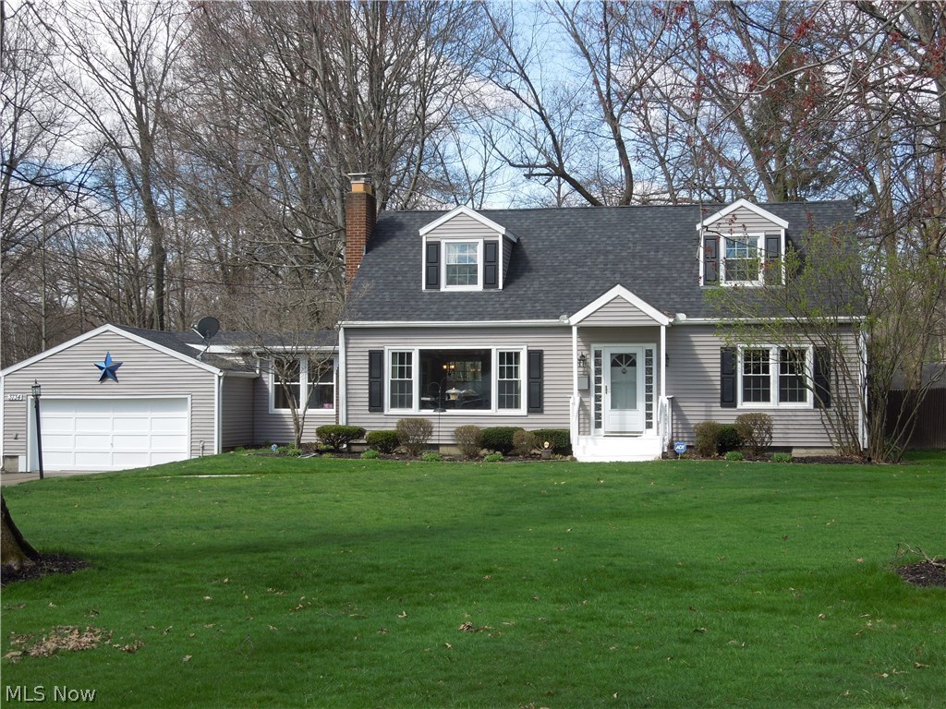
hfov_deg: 39.7
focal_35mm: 48
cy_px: 354
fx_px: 1312
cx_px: 473
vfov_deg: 30.3
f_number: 4
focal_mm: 8.7
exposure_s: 1/320
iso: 100
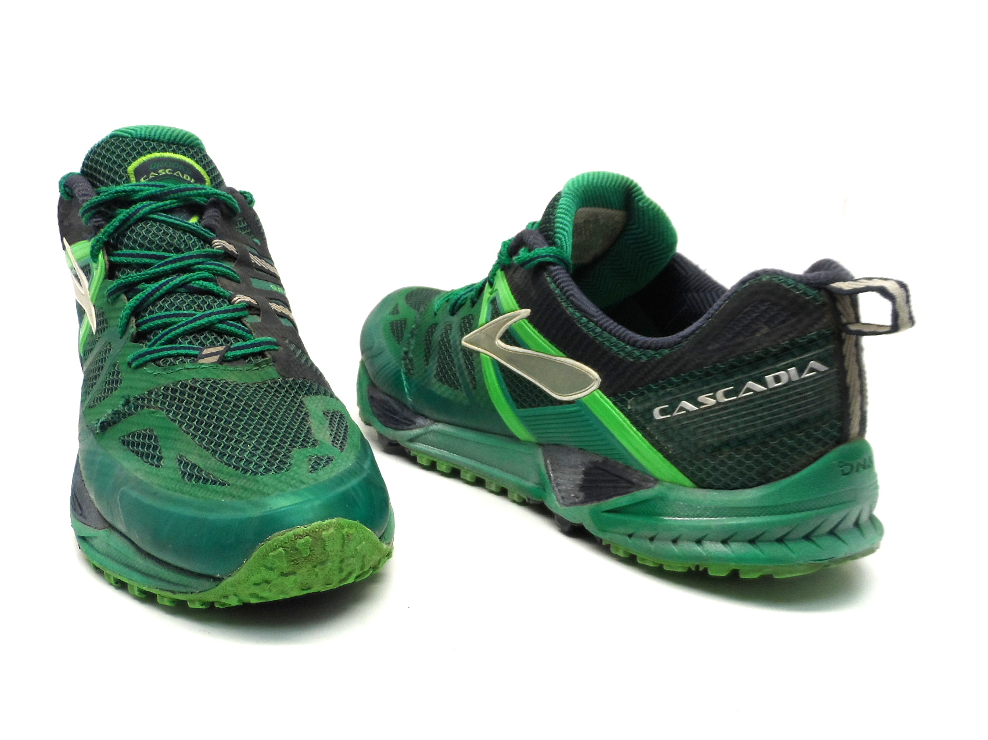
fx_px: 799
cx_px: 447
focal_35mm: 28
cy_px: 388
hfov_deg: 63.3
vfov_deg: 49.7
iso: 80
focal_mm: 4
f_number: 3.2
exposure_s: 1/60
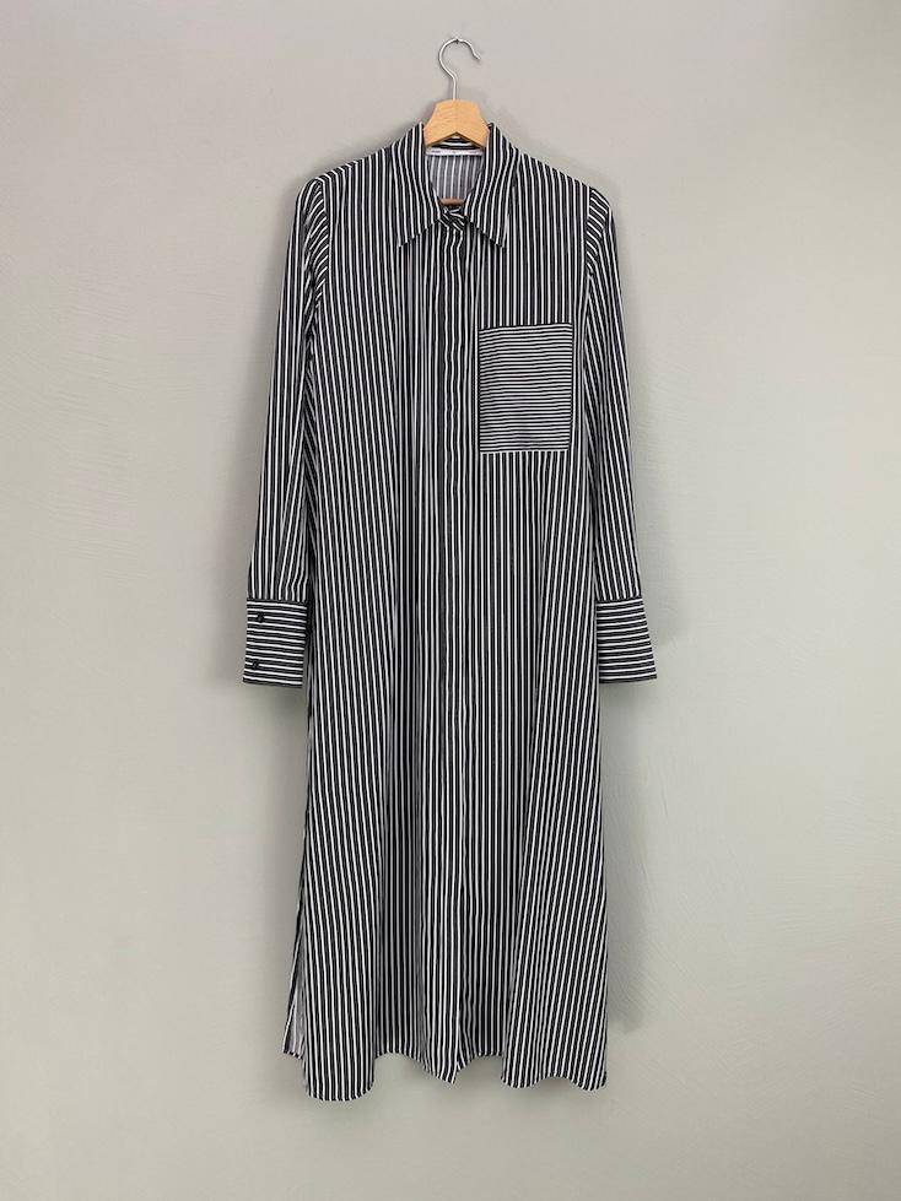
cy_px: 600
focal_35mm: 26
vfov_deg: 67.3
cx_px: 450
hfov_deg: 53.1
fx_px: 903
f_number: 1.8
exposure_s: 1/100
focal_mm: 4.25
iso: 80
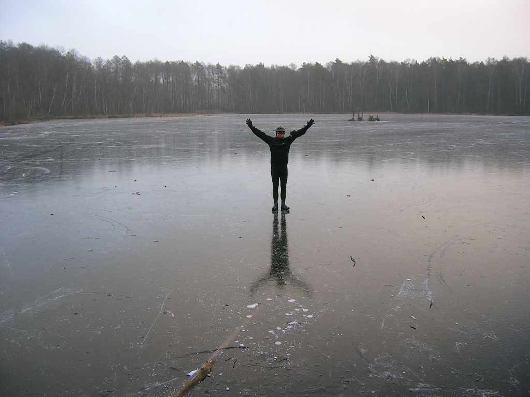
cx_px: 265
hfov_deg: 52.6
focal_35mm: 35
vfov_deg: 40.7
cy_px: 198
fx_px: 536
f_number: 2.8
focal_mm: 5.4
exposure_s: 1/180
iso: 50
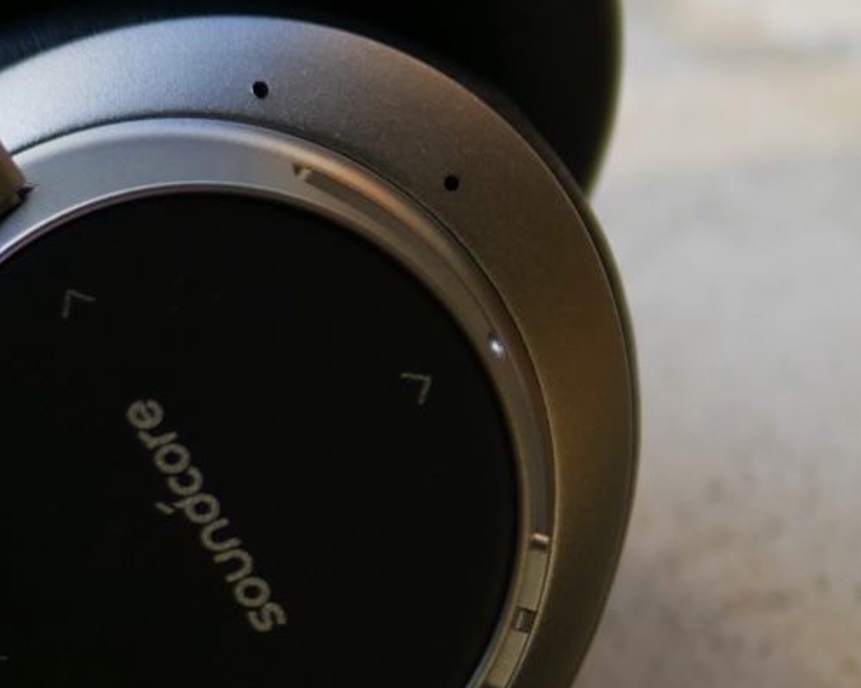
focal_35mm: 227
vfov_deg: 6.8
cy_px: 486
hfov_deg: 8.2
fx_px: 5780
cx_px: -752
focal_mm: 30
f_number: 1.6
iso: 320
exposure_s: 1/640
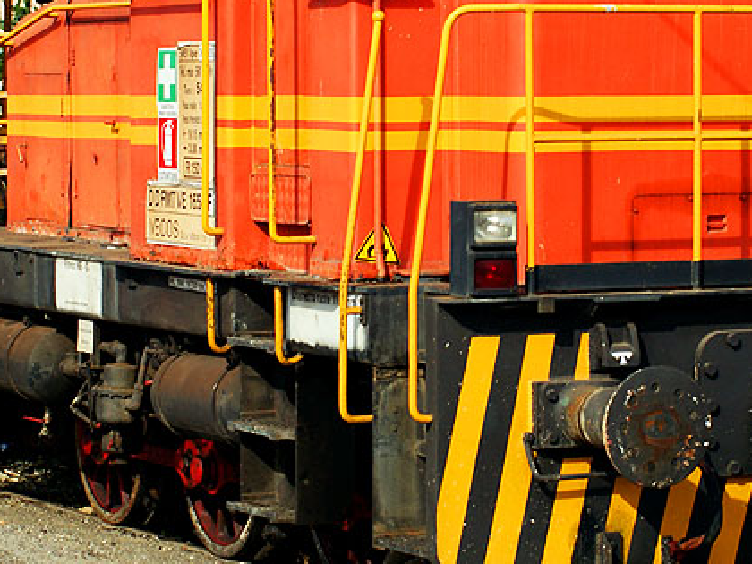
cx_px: 405
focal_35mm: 158
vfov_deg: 9.4
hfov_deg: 12.5
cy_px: 172
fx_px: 3436
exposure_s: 1/320
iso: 200
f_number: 8
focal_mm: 45
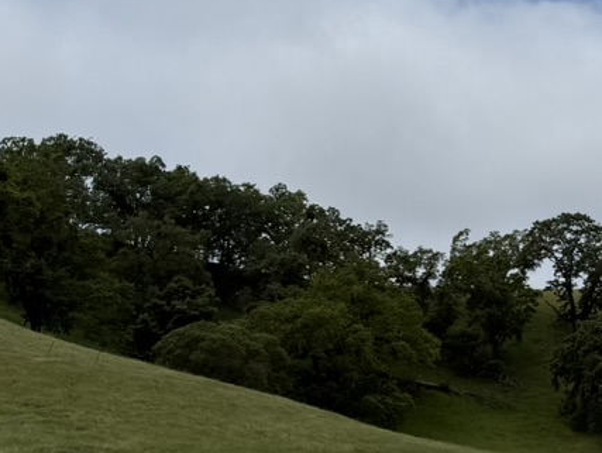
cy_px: 319
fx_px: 2002
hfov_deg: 16.3
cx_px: 742
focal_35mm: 115
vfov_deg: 12.9
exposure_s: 1/9091
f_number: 1.78
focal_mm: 6.76
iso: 80
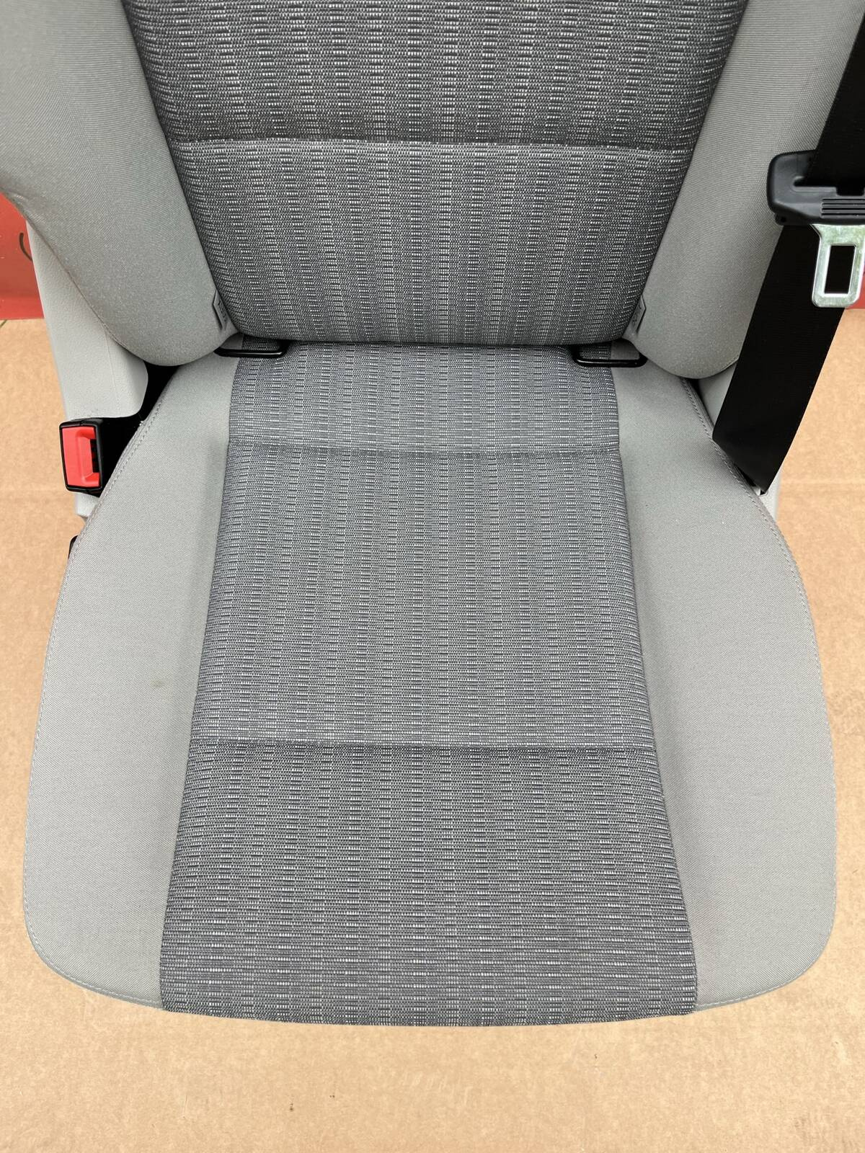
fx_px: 866
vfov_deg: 67.3
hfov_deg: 53.1
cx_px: 432
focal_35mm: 26
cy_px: 576
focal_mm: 5.1
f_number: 1.6
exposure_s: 1/237
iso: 40
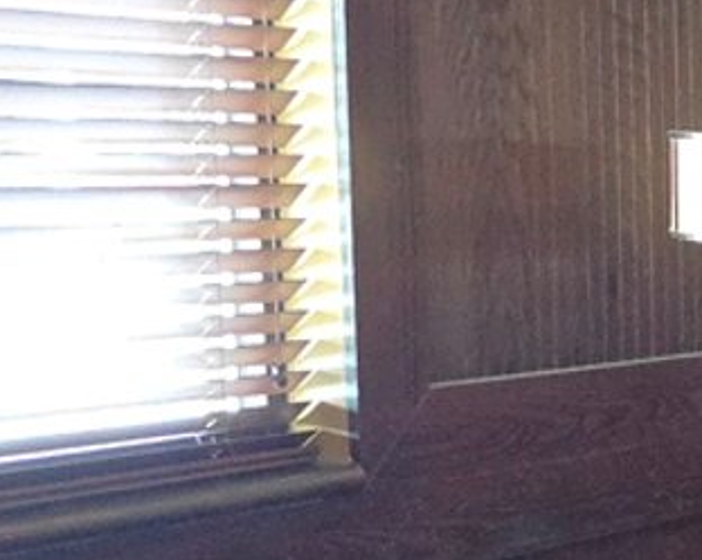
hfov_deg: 14.3
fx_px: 2263
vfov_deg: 14.1
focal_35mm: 109
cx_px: 1468
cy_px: 424
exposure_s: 1/120
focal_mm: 6.3
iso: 640
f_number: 1.7
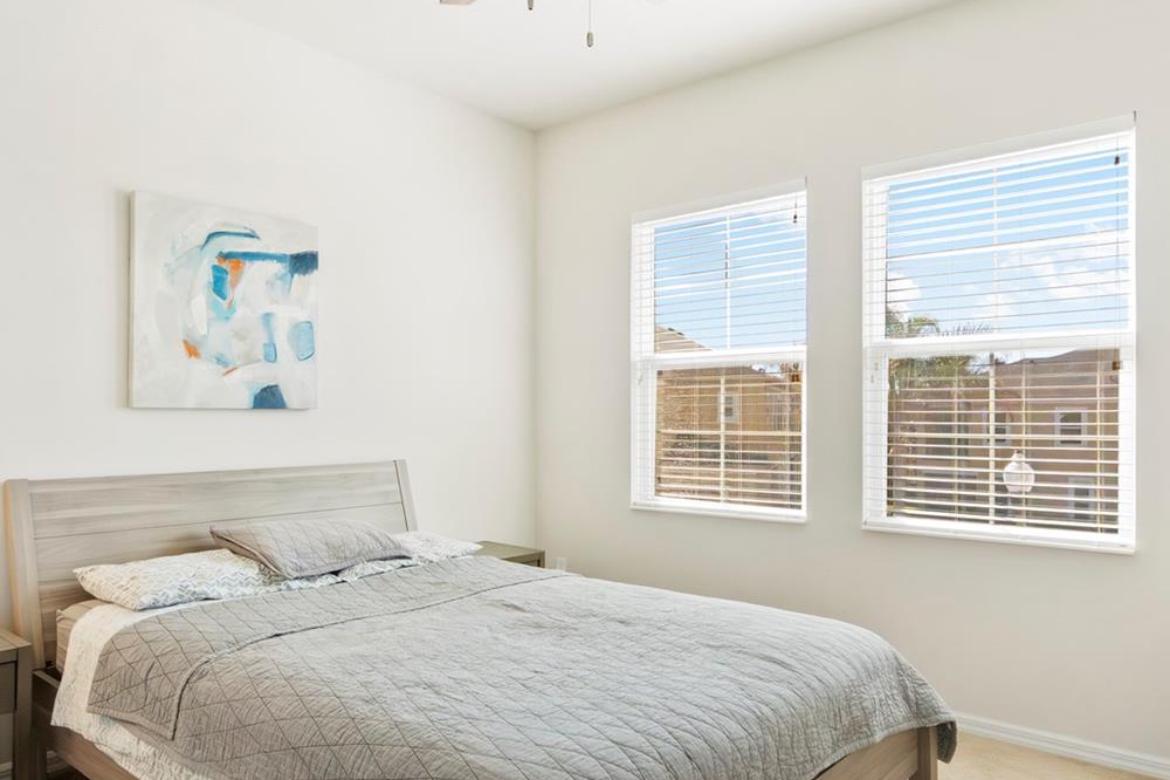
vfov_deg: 52.9
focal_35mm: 24
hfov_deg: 73.4
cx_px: 505
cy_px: 451
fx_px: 780
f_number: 9
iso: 3200
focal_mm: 10
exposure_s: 1/200
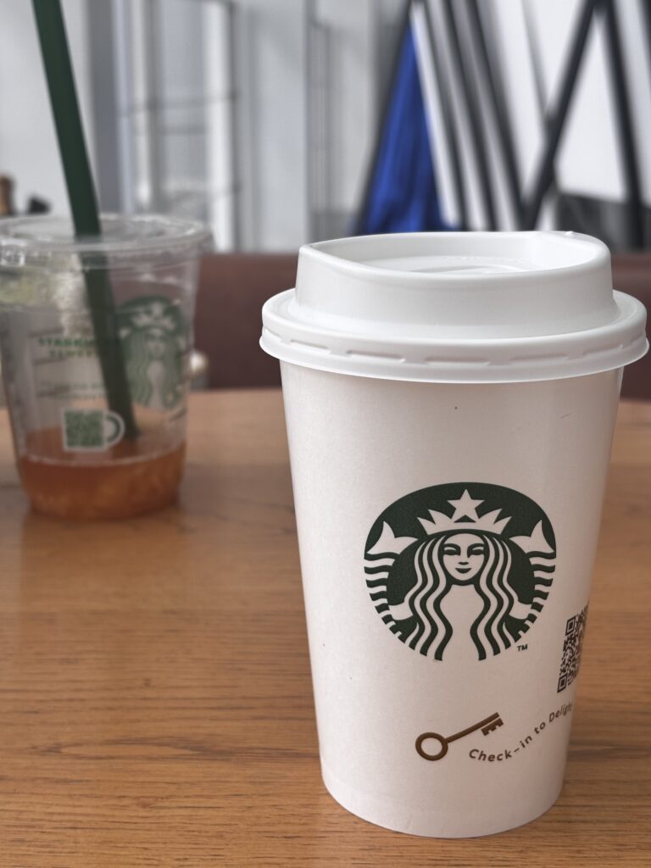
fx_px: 1304
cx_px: 326
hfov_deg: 28.0
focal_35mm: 52
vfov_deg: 36.8
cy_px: 434
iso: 32
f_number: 1.6
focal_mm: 5.96
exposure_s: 1/249
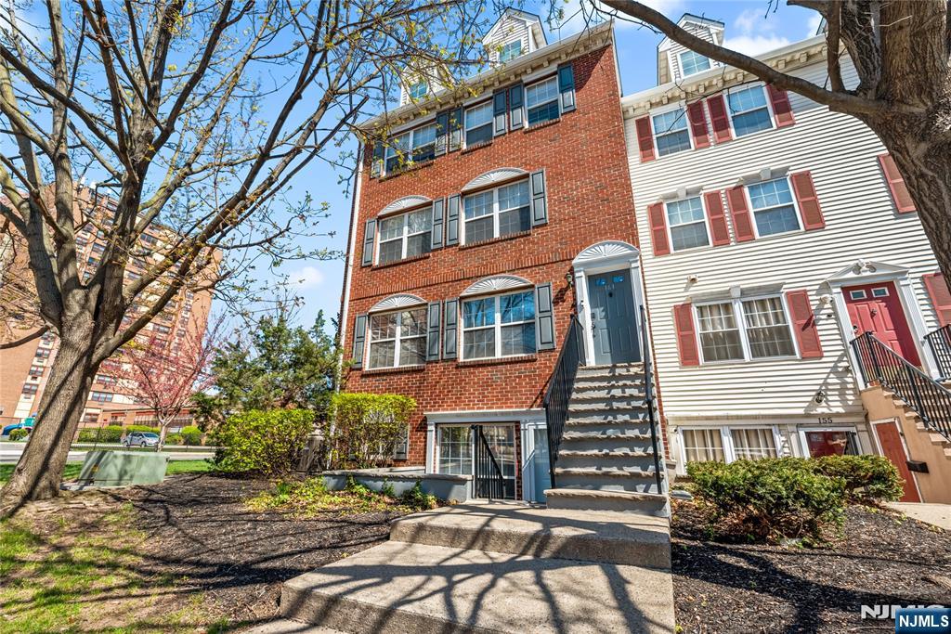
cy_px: 317
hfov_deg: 98.5
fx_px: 409
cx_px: 476
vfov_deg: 75.5
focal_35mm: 16
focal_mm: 15.5
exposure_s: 1/2000
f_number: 9
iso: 250
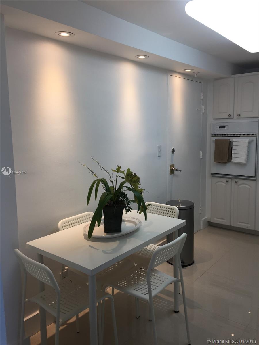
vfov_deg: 61.7
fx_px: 289
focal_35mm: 29
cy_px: 172
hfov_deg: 48.2
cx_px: 130
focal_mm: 4.15
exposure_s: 1/60
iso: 32
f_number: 2.2
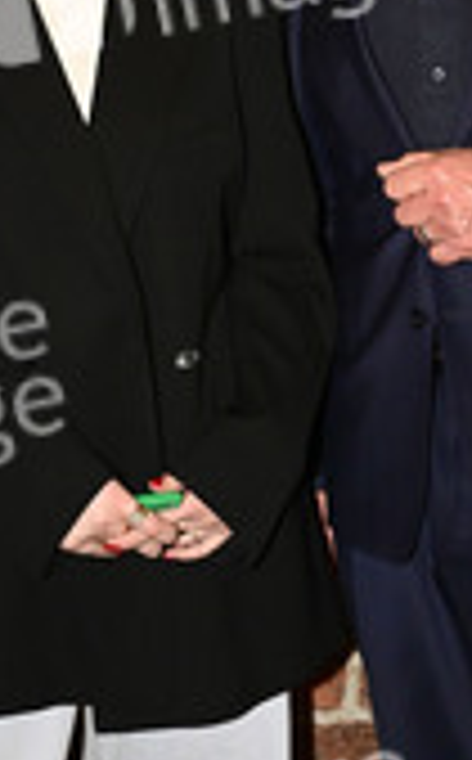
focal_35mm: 99
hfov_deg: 13.1
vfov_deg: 20.9
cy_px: 184
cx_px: 324
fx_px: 2046
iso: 3200
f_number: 4.5
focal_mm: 41
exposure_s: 1/160
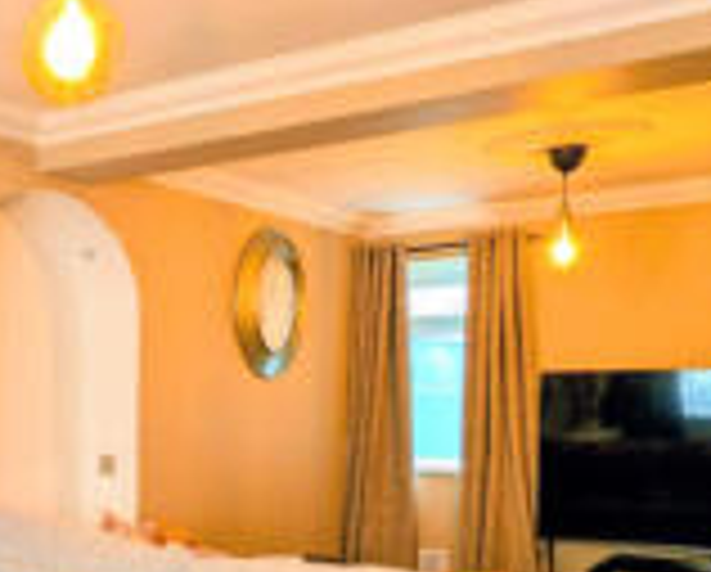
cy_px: 430
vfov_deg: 34.3
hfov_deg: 38.0
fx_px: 907
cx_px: -4
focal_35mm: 43
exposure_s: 1/15.9
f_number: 1.95
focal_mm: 2.23
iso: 38
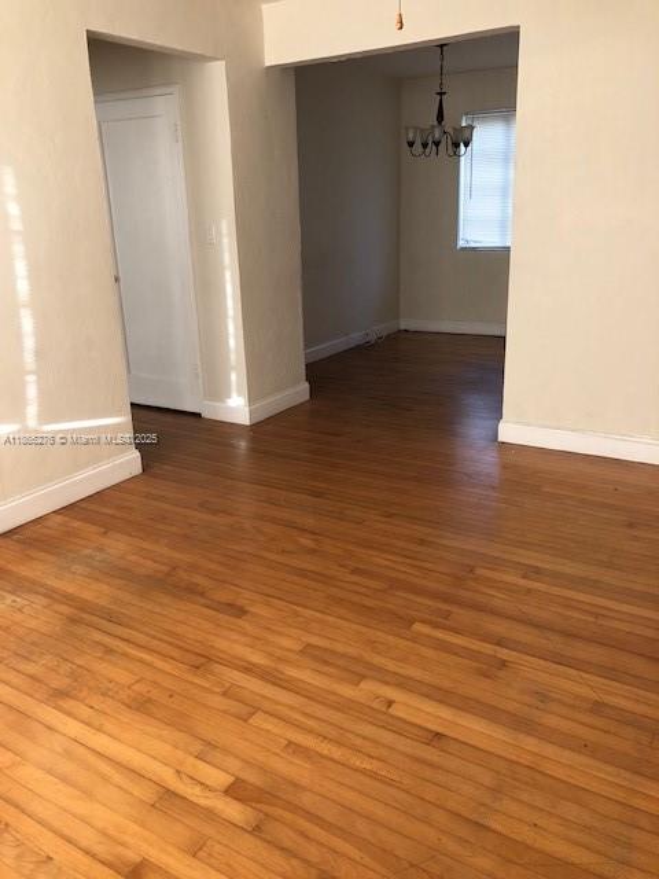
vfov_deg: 63.4
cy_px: 440
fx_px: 711
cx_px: 330
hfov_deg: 49.7
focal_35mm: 28
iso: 25
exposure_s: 1/30
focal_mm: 4
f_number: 1.8
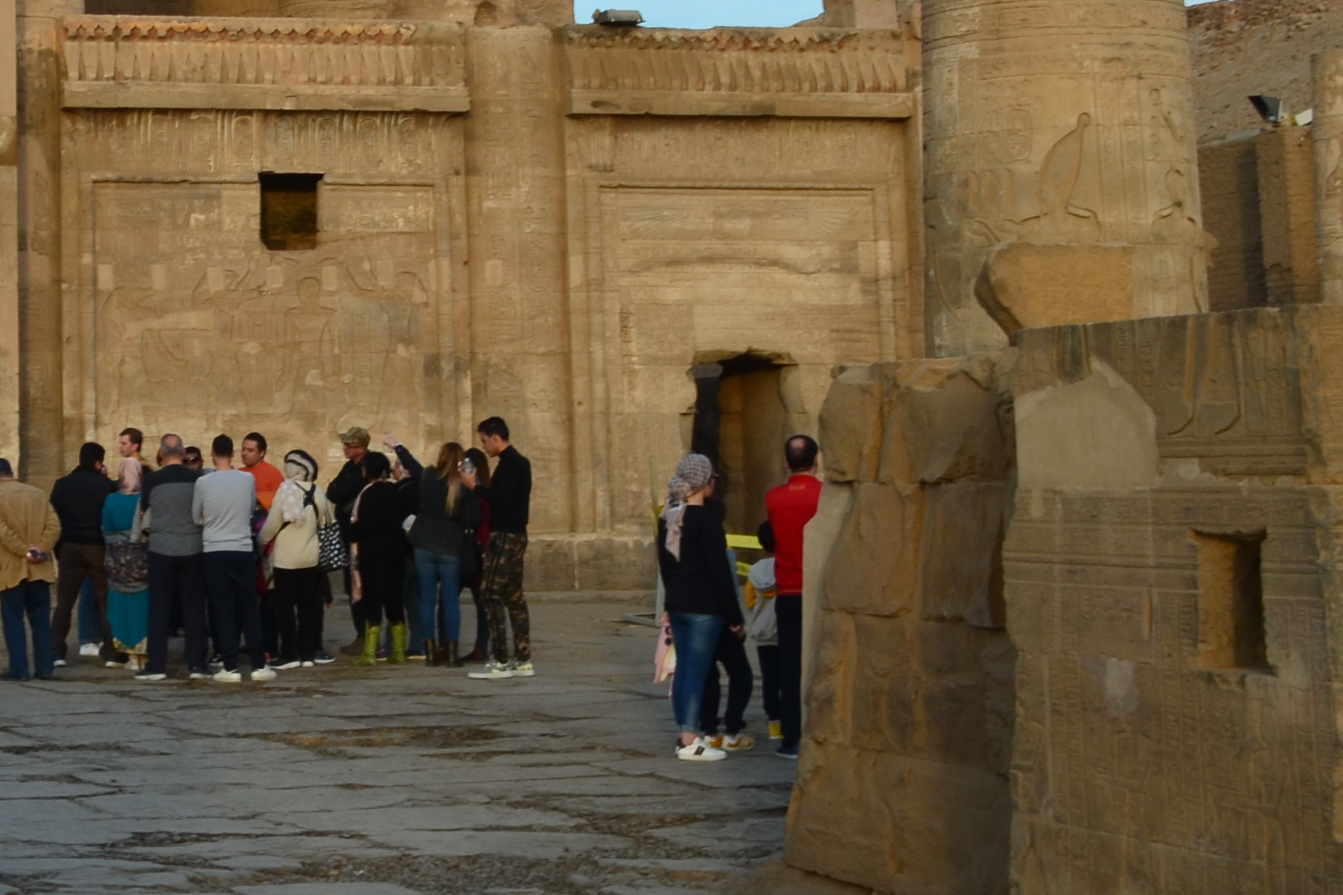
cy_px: -75
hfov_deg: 21.2
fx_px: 3394
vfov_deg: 14.7
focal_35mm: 91
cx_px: -171
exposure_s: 1/80
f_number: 10
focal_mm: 22
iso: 200
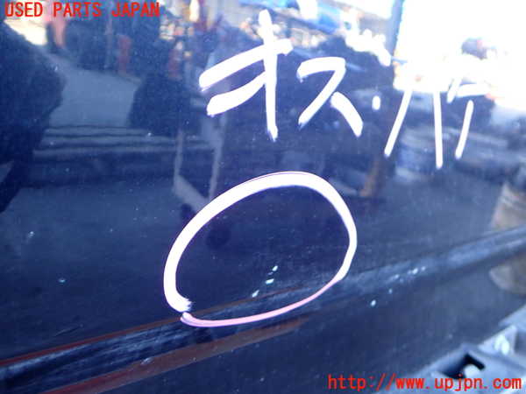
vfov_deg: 46.8
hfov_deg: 60.0
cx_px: 263
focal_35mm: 30
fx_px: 456
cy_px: 197
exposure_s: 1/30
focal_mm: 5.4
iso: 200
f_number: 2.3
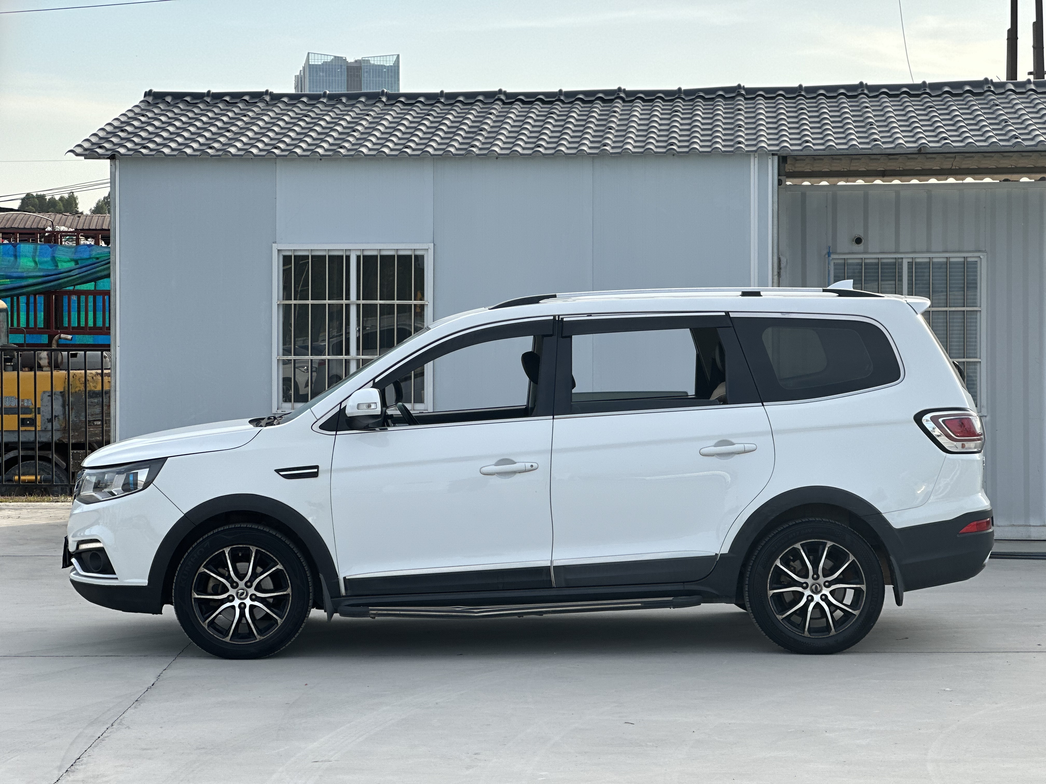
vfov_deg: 19.1
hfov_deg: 25.3
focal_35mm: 77
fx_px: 2327
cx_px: 523
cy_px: 392
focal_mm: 9
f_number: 2.8
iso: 25
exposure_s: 1/290
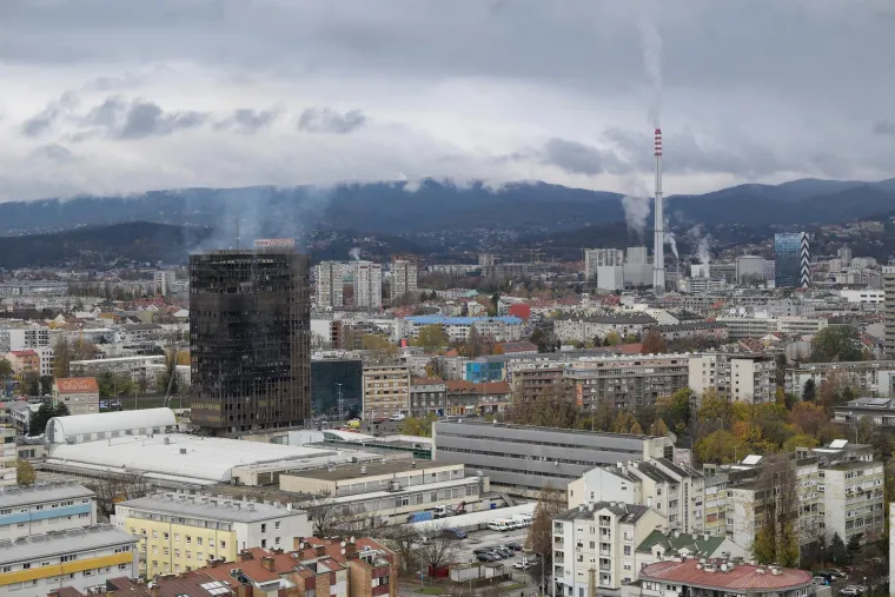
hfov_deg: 28.8
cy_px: 298
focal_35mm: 70
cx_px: 448
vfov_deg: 19.5
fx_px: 1740
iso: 640
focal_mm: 70
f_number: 5.6
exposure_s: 1/800
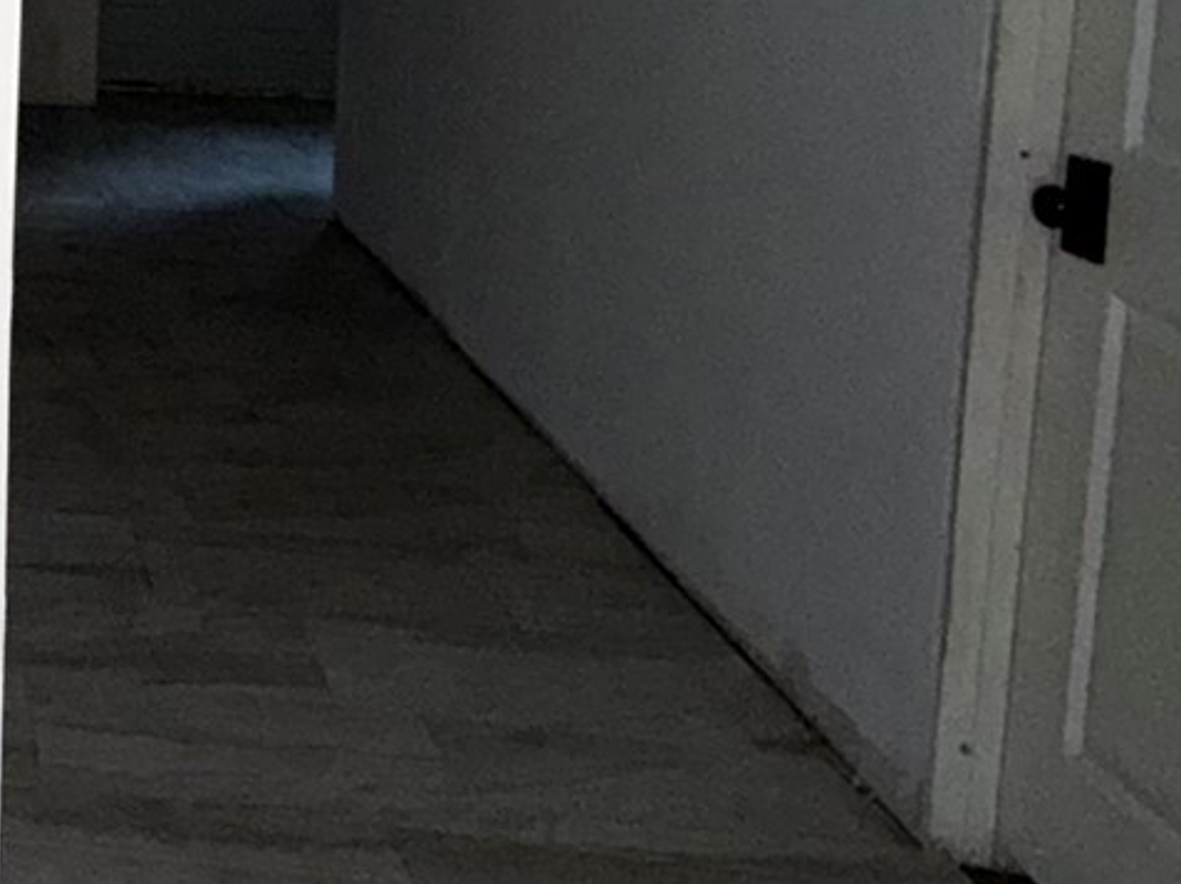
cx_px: -421
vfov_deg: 27.9
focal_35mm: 47
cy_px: -104
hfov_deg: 30.3
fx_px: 1602
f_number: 2.2
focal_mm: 2.22
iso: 200
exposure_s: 1/30
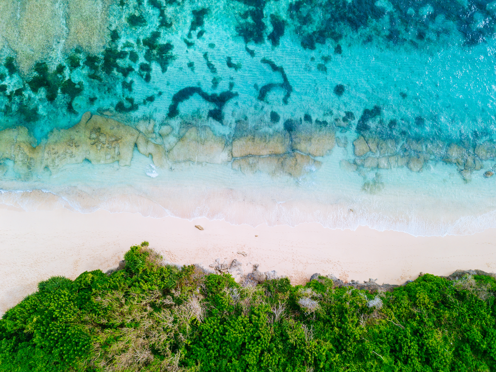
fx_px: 372
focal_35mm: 26
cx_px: 248
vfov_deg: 53.0
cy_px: 186
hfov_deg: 67.3
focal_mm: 4.73
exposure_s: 1/1300
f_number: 2.2
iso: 100
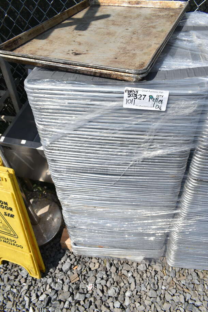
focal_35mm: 27
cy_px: 156
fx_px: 234
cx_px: 104
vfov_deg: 67.3
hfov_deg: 48.0
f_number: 8
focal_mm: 18
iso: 100
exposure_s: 1/250
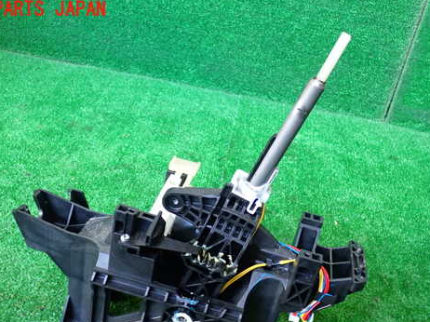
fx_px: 484
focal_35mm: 39
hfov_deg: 47.9
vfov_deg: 36.5
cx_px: 216
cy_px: 208
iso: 250
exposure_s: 1/30
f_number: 2.3
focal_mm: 5.4
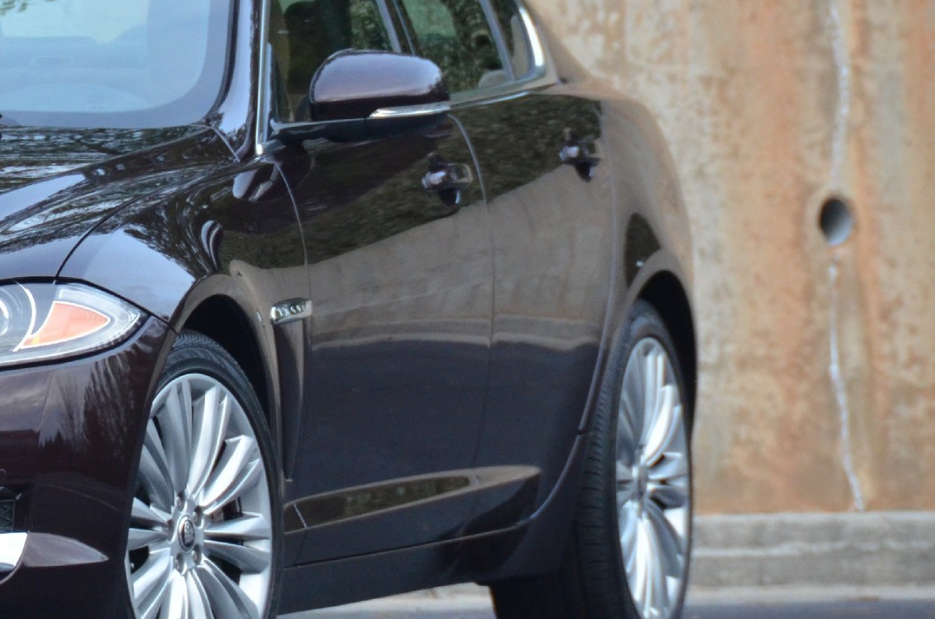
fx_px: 18068
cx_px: -50
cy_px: 258
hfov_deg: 3.0
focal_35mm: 697
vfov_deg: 2.0
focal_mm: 200
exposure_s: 1/160
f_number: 5.6
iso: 1600
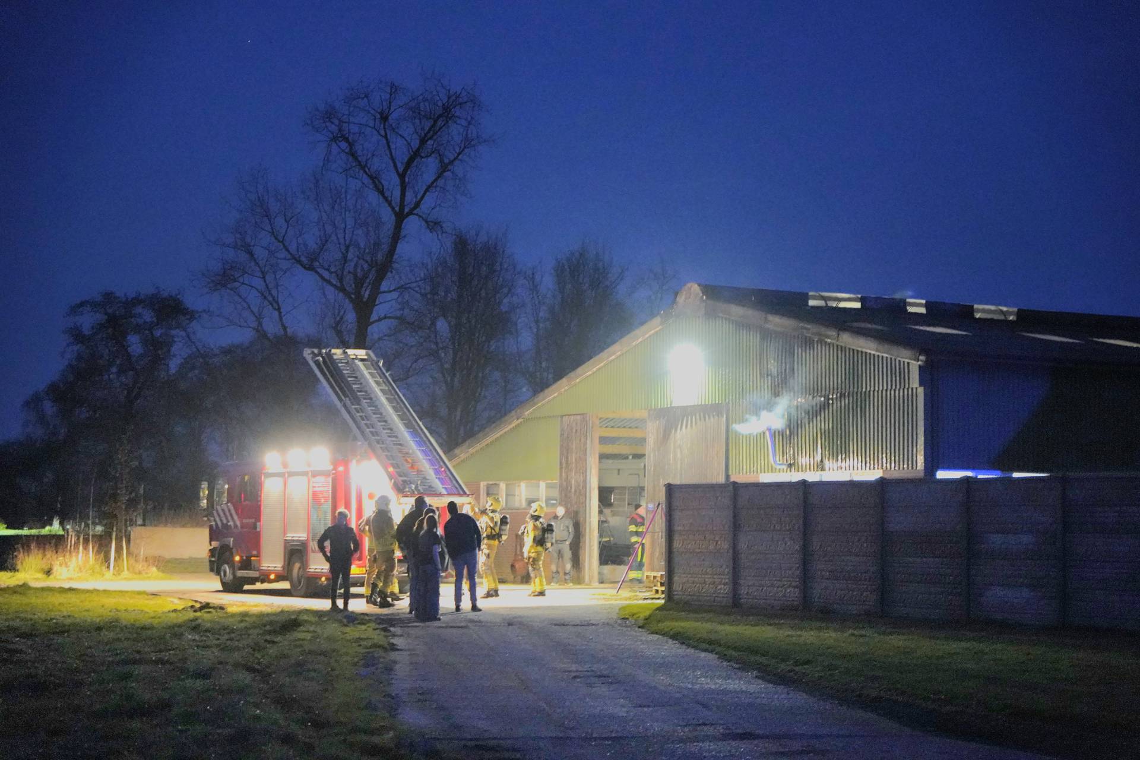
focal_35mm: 65
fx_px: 2058
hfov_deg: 31.0
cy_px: 380
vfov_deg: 20.9
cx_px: 570
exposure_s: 1/20
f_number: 4
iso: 12800
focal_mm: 65
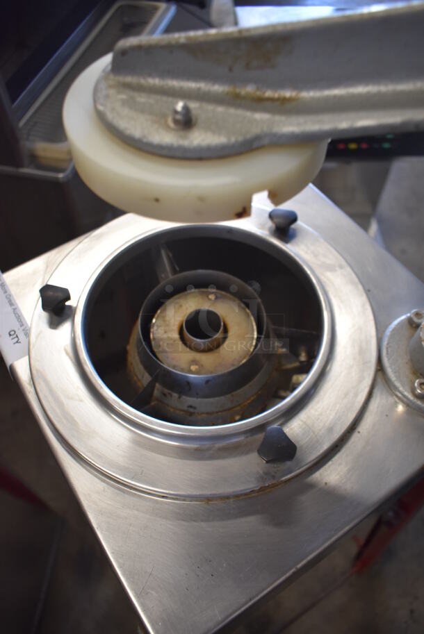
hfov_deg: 48.0
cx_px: 212
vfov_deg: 67.3
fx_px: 476
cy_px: 317
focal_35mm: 27
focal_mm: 18
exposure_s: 1/60
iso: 800
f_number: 4
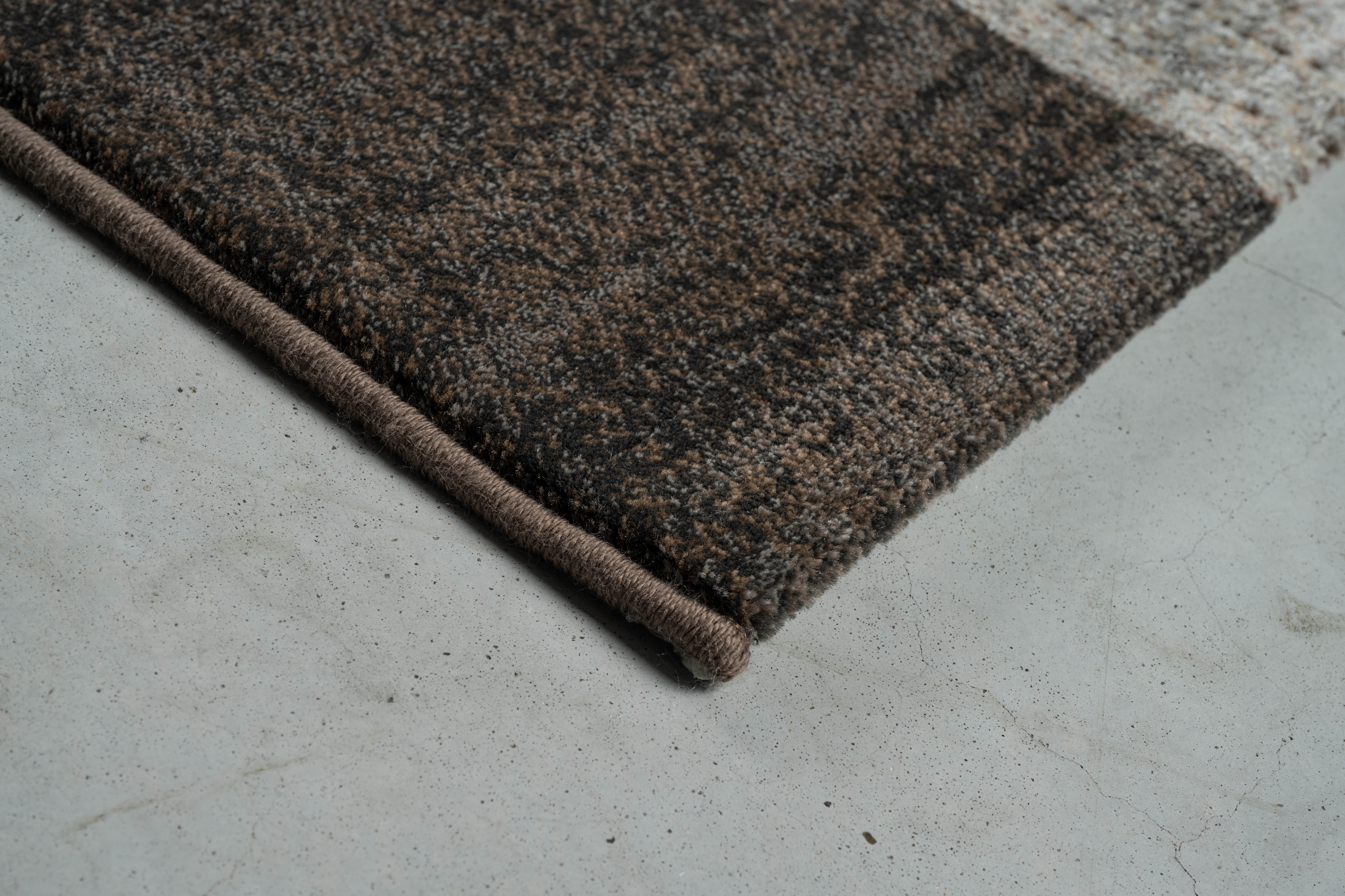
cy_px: 448
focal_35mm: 75
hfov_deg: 27.0
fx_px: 2802
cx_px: 672
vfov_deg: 18.2
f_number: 11
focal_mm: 75
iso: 100
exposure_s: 1/125
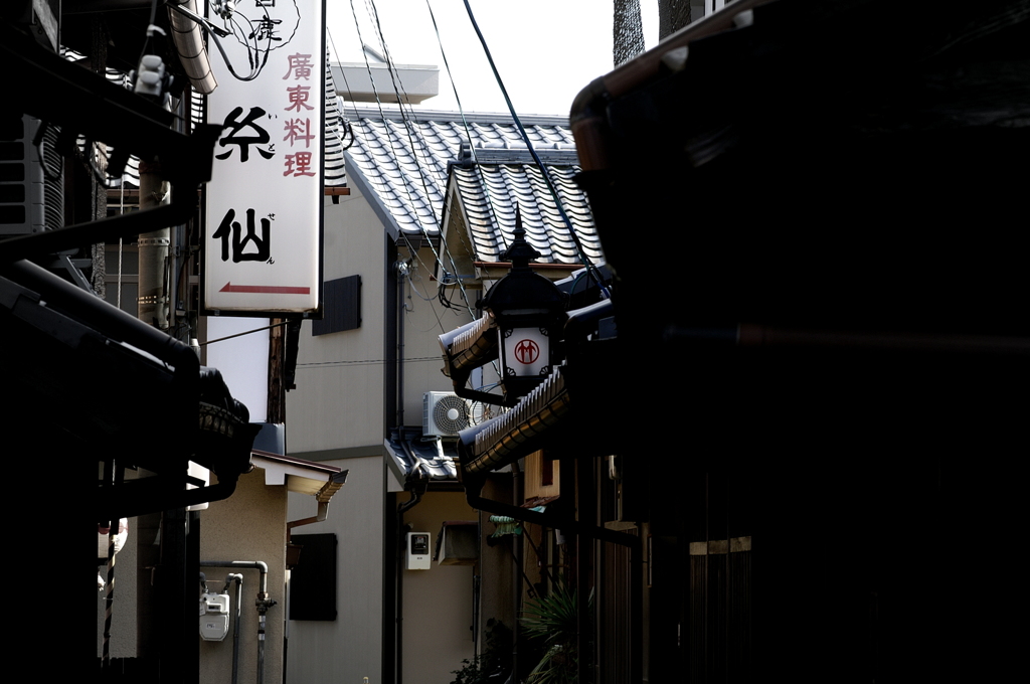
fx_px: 4286
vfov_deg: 9.1
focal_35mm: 150
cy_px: 342
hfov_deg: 13.7
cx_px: 515
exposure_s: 1/60
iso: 125
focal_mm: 100
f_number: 10
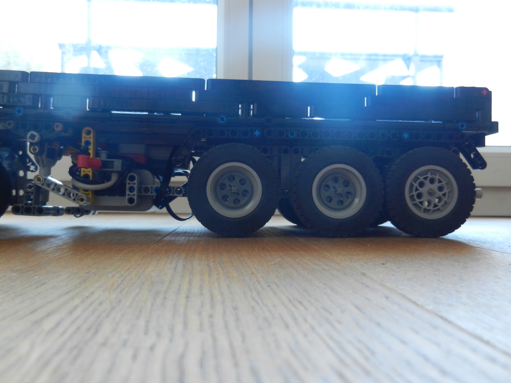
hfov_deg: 61.7
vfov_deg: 48.2
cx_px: 256
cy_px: 192
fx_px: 428
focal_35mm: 29
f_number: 3.6
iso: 360
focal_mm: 5.1
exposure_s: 1/30
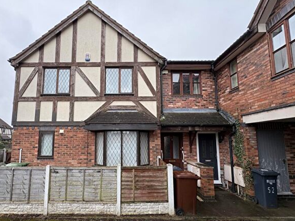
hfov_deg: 90.5
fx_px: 145
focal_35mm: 17
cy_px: 125
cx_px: 128
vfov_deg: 74.4
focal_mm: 2.22
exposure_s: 1/99
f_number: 2.2
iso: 64
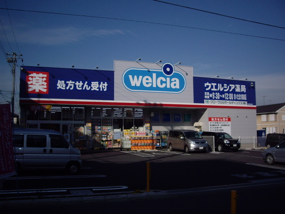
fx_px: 313
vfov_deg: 37.7
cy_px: 107
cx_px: 142
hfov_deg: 49.0
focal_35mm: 38
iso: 100
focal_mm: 6.2
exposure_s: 1/1000
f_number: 4.3
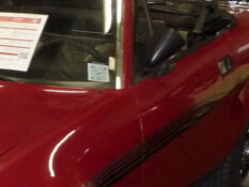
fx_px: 885
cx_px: -120
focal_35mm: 123
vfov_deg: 12.1
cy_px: 118
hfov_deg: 14.9
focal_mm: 4.7
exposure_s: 1/30
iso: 320
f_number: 3.3
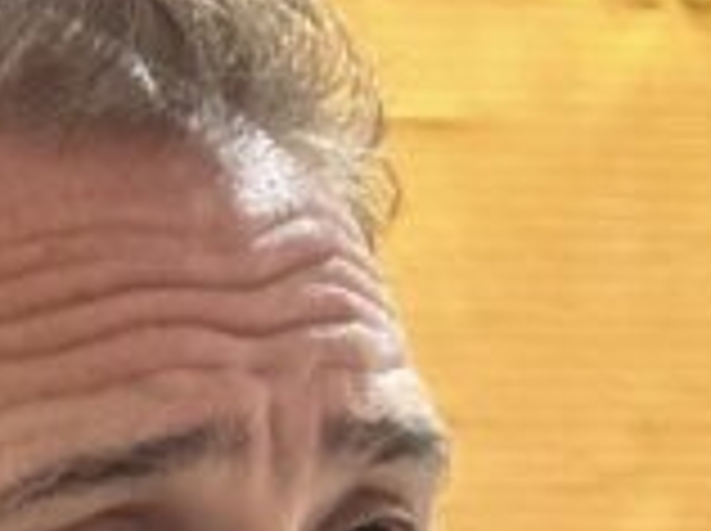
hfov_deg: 8.5
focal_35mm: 234
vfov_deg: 6.2
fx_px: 4799
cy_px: 1089
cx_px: 202
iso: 320
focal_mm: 6.86
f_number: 1.78
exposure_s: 1/33
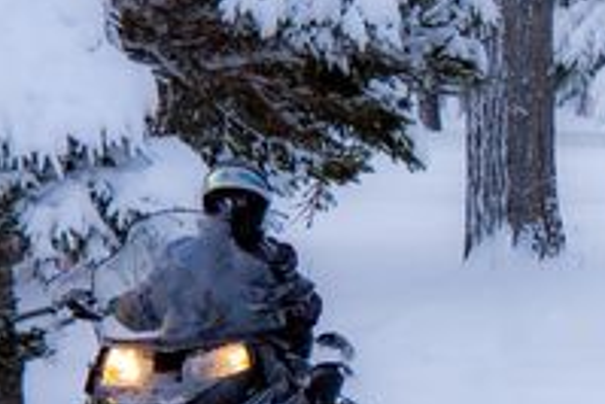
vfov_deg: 2.6
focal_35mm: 524
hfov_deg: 3.9
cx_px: 593
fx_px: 8812
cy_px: 197
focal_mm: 116
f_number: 6.3
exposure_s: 1/640
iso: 400
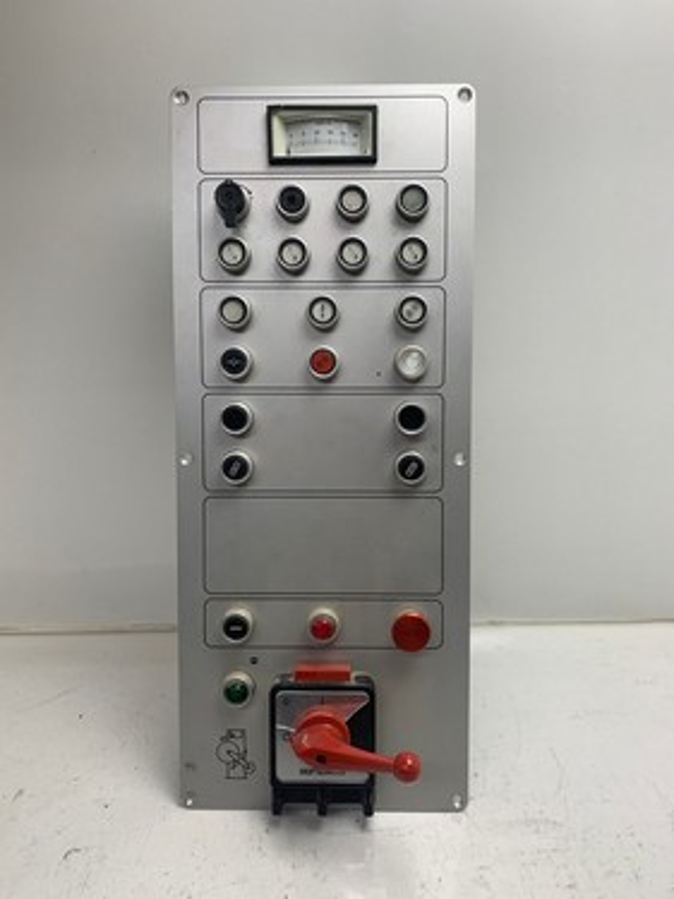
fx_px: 675
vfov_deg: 67.3
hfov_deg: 53.0
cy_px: 450
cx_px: 337
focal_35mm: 26
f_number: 1.8
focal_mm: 4.25
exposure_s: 1/100
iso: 32
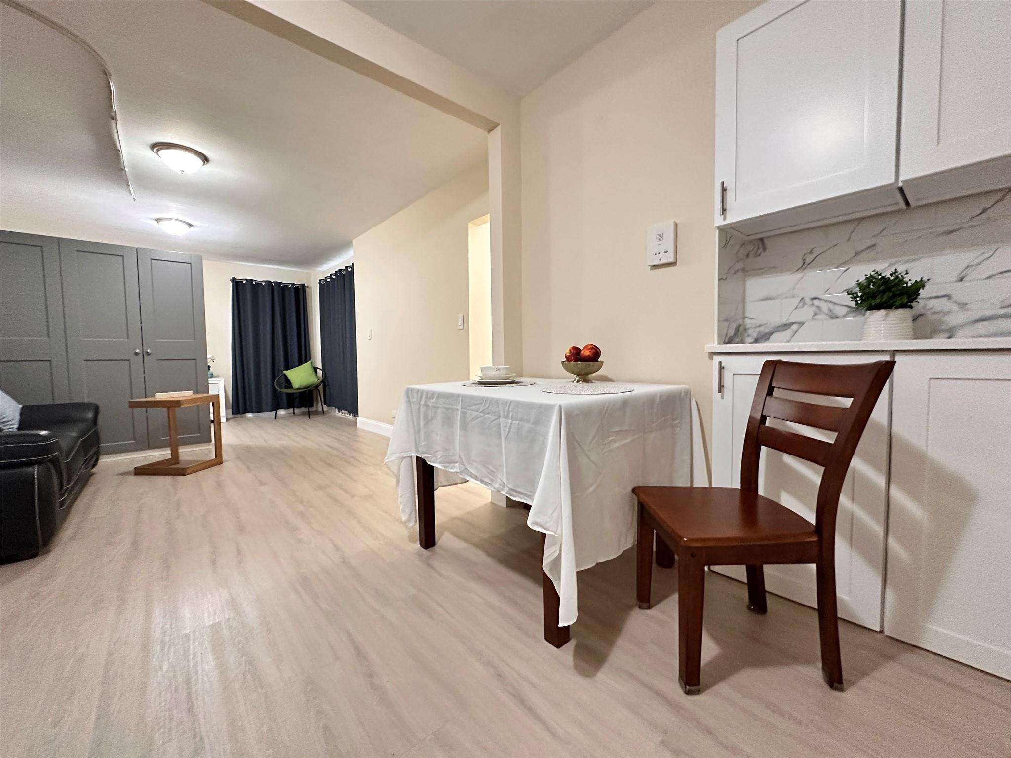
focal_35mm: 14
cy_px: 379
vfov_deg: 85.7
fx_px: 409
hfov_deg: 102.1
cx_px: 506
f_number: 2.2
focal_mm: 2.22
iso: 500
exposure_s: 1/60
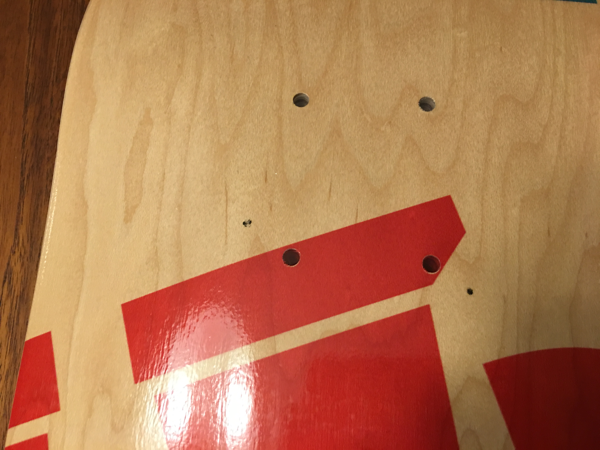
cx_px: 300
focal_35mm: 29
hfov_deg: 61.7
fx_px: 503
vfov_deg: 48.2
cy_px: 225
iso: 80
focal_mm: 4.15
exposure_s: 1/15
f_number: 2.2
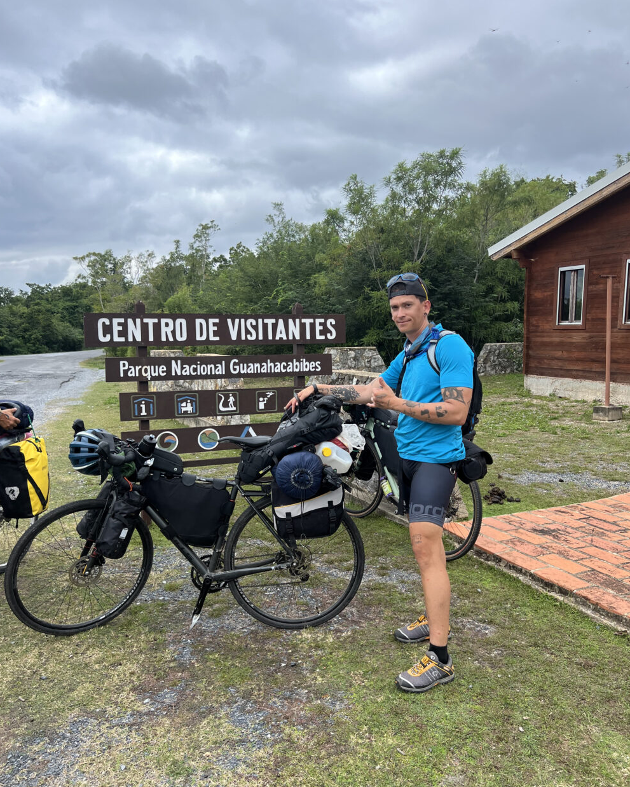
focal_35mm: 28
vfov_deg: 62.2
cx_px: 312
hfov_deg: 51.5
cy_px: 403
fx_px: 652
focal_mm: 5.7
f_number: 1.5
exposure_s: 1/1698
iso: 50
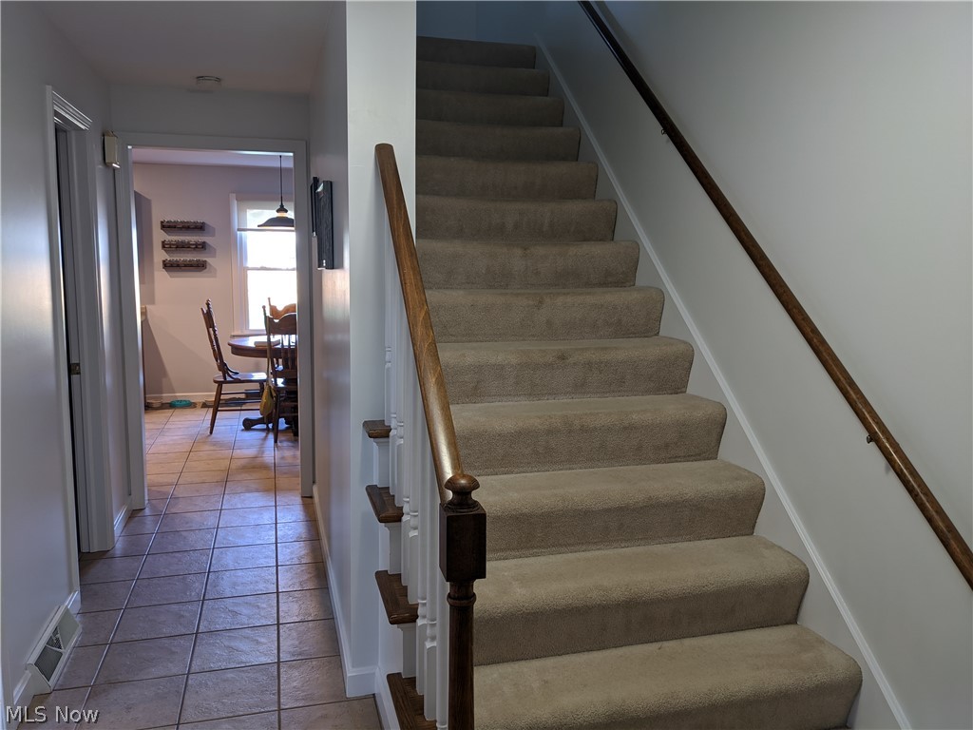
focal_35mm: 27
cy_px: 365
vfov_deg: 51.4
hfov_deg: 65.3
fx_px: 759
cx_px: 486
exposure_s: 1/17.1
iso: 56
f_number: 1.73
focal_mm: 4.38
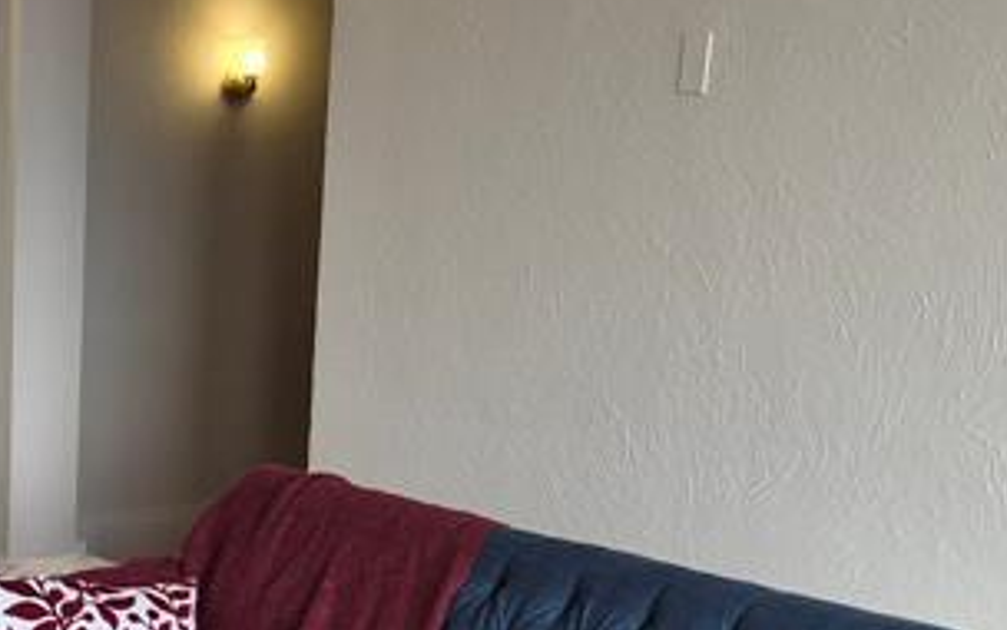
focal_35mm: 82
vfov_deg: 15.6
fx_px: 2250
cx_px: -126
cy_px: 637
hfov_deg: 23.5
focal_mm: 5.4
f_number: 1.8
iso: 64
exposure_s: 1/120
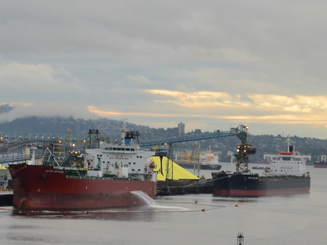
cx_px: -97
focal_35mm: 207
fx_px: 1955
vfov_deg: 7.2
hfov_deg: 9.4
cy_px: 184
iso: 220
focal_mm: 46
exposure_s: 1/60
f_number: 10
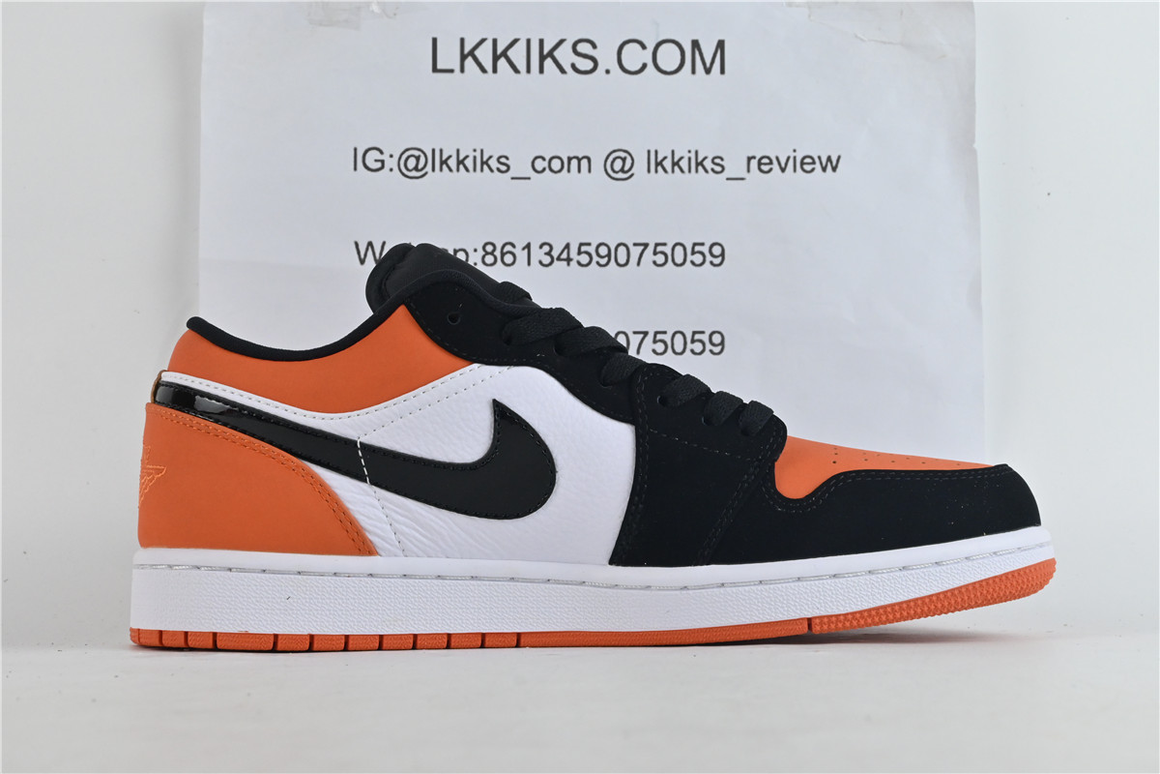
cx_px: 580
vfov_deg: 25.1
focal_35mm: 54
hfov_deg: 36.9
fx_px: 1740
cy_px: 387
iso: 1000
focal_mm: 36
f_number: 11
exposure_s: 1/80
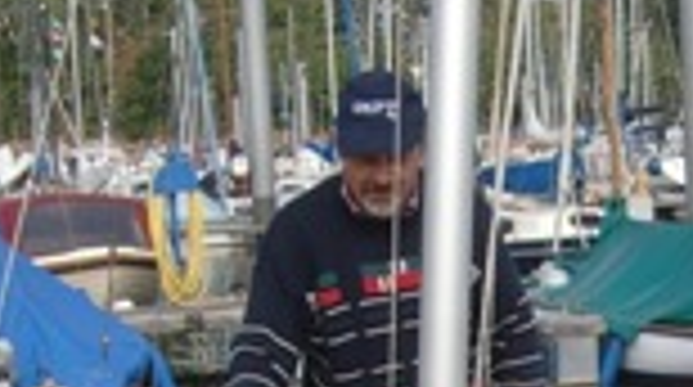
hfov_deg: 16.8
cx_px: 567
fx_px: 2330
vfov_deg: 9.2
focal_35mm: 127
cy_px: 594
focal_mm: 4.9
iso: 64
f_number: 7
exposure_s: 1/200
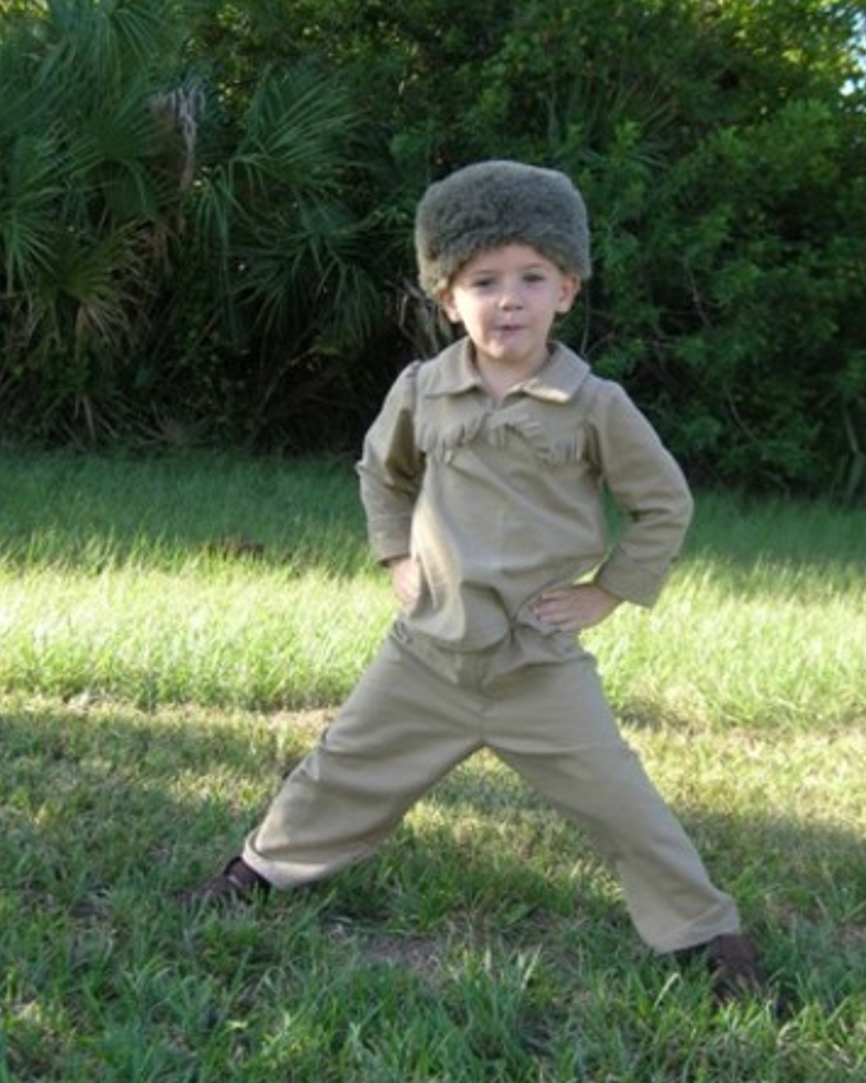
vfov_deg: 31.0
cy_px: 562
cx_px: 435
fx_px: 1954
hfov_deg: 25.0
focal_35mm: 61
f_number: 3.1
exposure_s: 1/158
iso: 50
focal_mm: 9.6
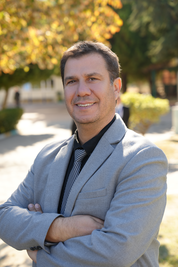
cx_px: 89
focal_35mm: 70
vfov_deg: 28.8
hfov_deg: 19.5
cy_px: 134
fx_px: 519
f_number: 4
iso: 100
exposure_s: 1/160
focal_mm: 70
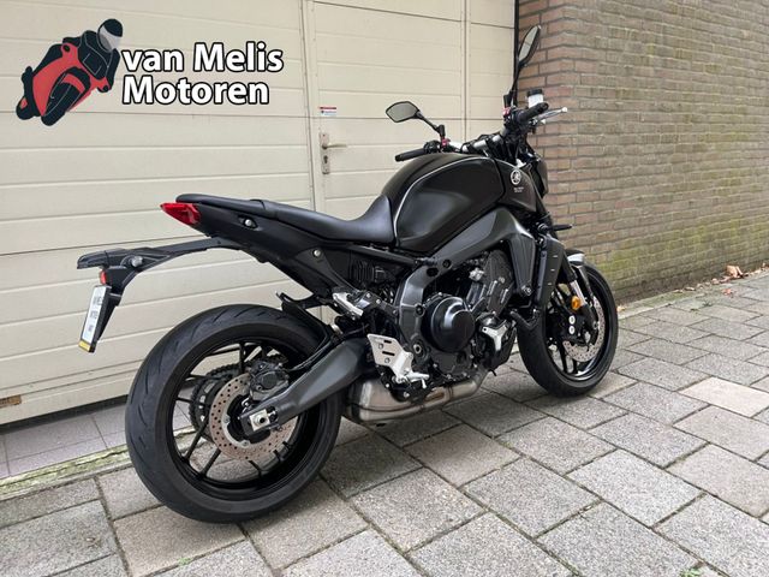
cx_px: 384
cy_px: 288
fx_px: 578
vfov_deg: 53.1
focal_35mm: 26
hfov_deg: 67.3
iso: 125
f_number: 1.6
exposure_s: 1/79
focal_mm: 5.1
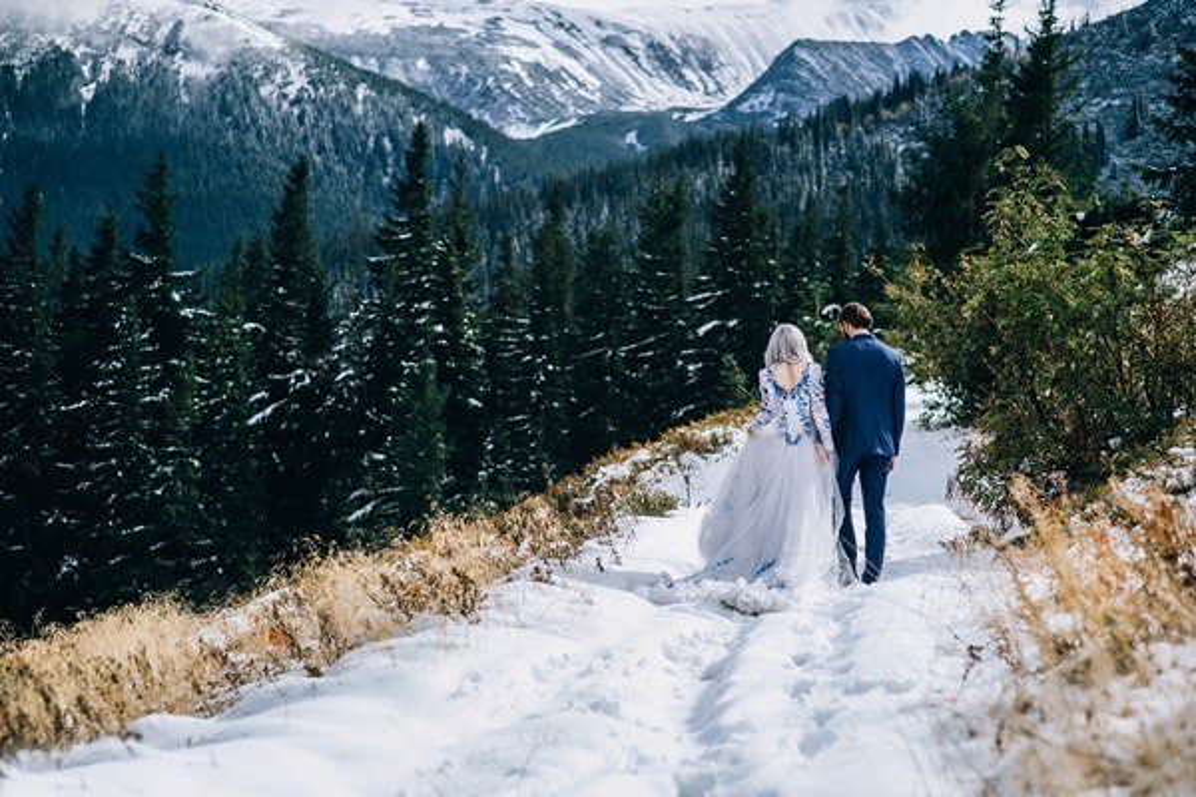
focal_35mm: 85
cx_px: 598
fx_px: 2824
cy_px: 398
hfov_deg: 23.9
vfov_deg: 16.1
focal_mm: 85
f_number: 3.2
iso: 500
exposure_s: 1/4000
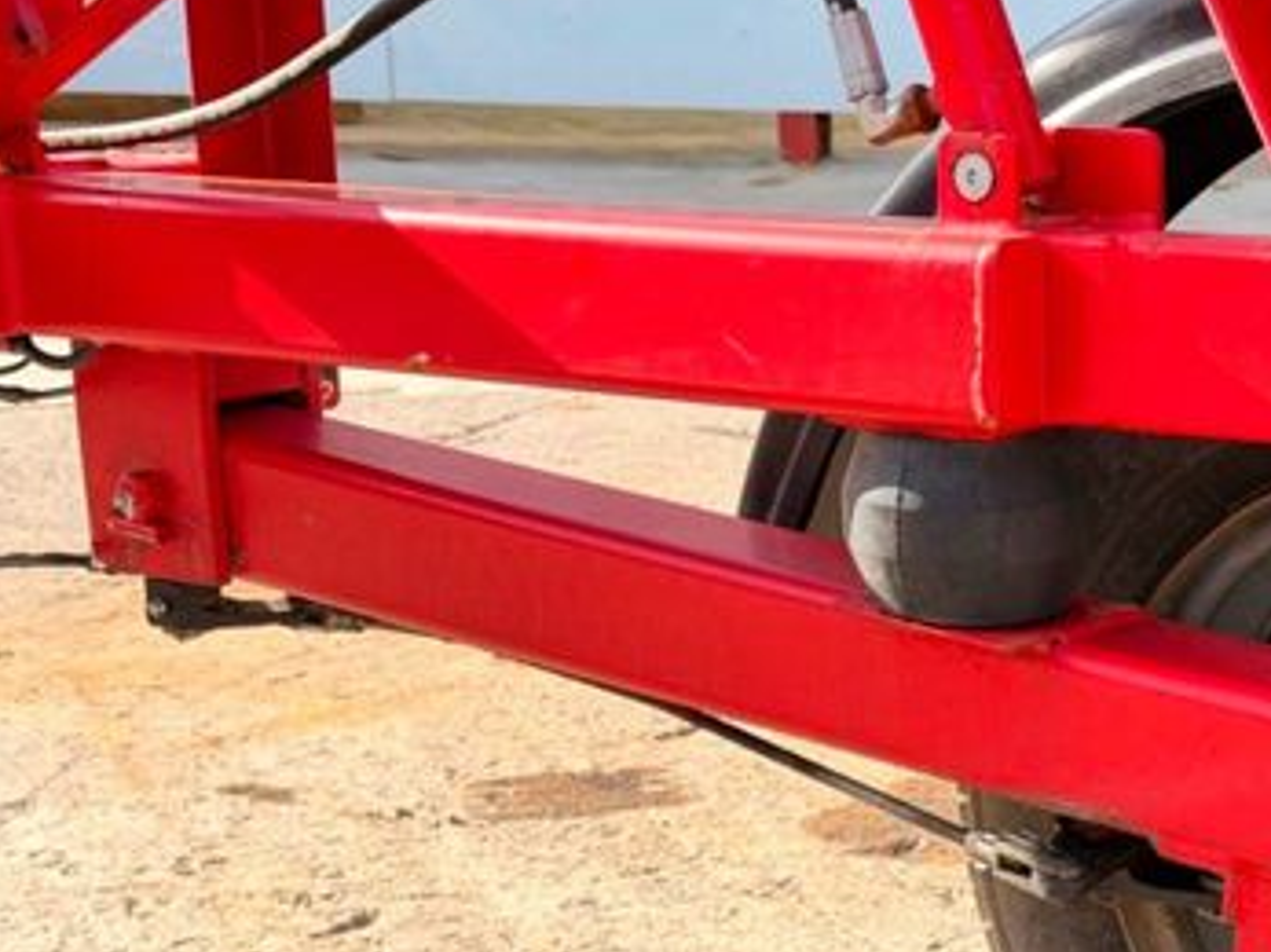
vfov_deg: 17.6
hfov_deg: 23.2
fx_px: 3046
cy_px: 765
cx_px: 1026
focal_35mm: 83
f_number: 1.78
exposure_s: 1/396
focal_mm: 6.76
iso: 80
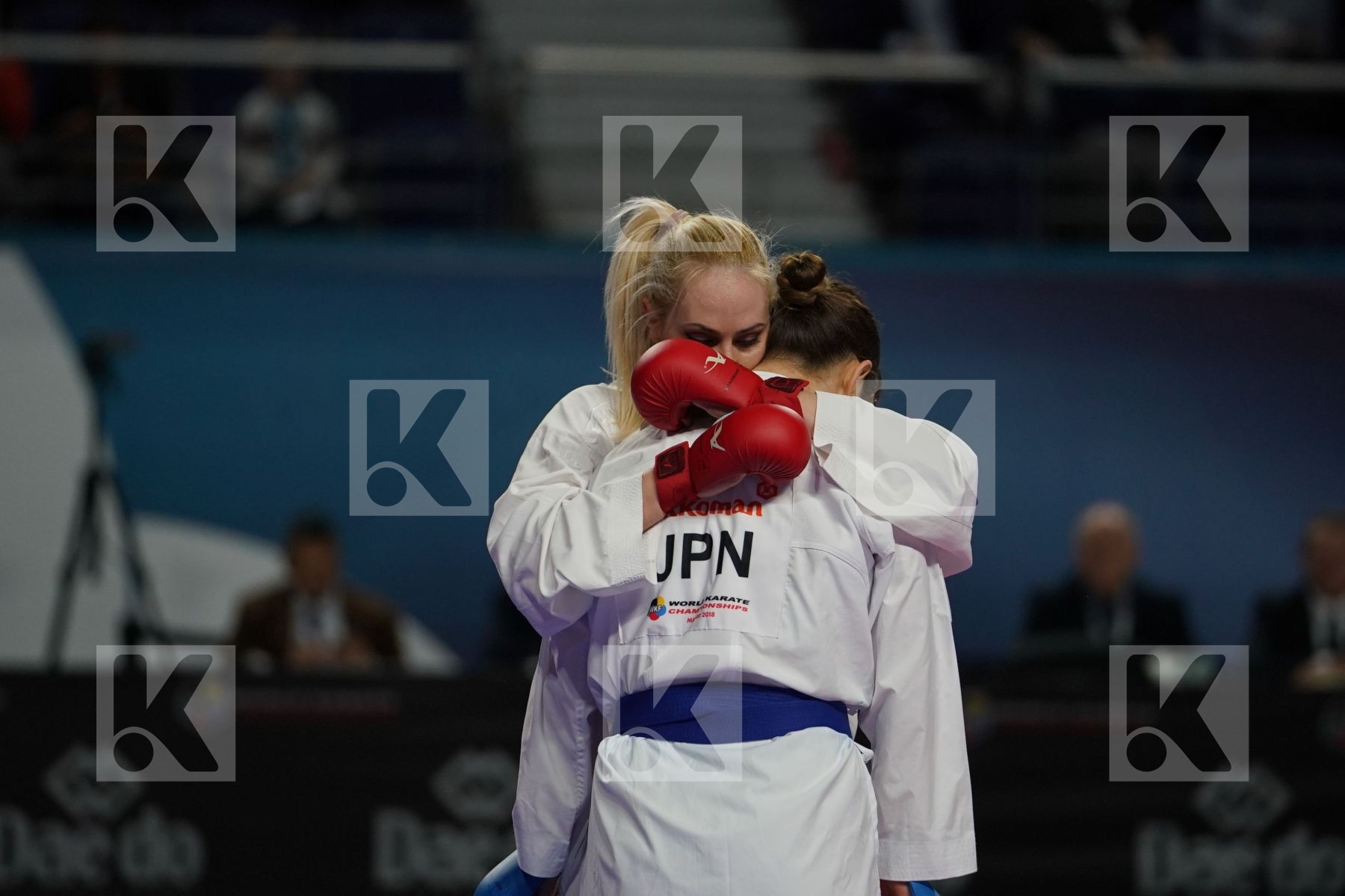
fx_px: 11207
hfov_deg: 6.9
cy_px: 448
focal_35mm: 300
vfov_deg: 4.6
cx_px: 672
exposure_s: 1/1000
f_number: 2.8
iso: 1000
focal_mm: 200
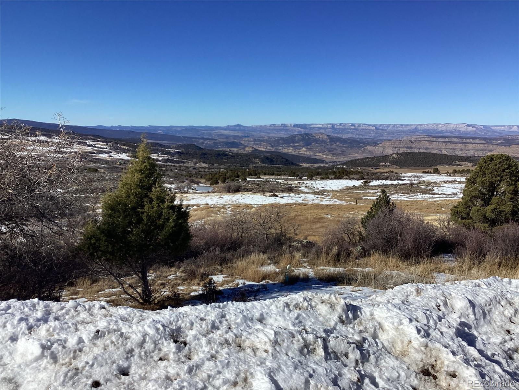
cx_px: 260
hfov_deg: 58.4
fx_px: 465
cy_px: 195
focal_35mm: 31
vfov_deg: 45.4
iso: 25
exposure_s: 1/2398
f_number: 2.4
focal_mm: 3.3
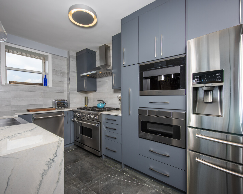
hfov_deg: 93.1
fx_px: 115
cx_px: 118
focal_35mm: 16
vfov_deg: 80.4
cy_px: 97
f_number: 10
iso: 200
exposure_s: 1/80
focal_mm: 14
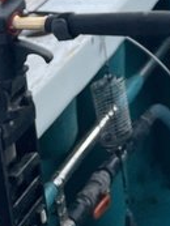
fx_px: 837
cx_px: 284
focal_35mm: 128
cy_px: -285
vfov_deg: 12.6
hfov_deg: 11.0
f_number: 1.6
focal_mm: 4.2
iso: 32
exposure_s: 1/1825
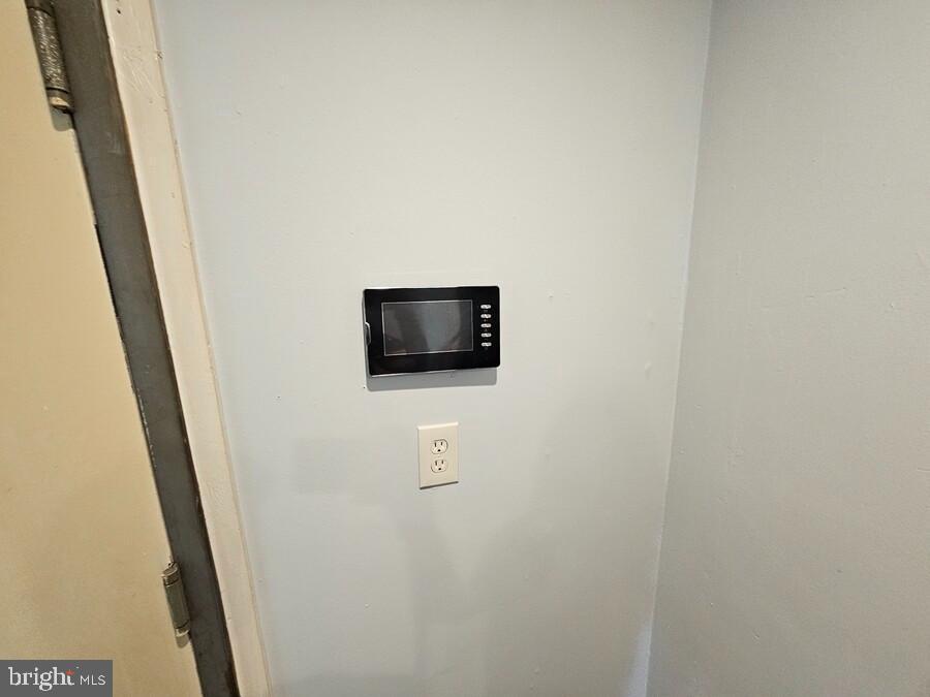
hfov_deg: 106.2
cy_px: 348
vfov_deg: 89.9
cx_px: 465
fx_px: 349
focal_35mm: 13
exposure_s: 1/60
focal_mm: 2.2
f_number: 2.2
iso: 400
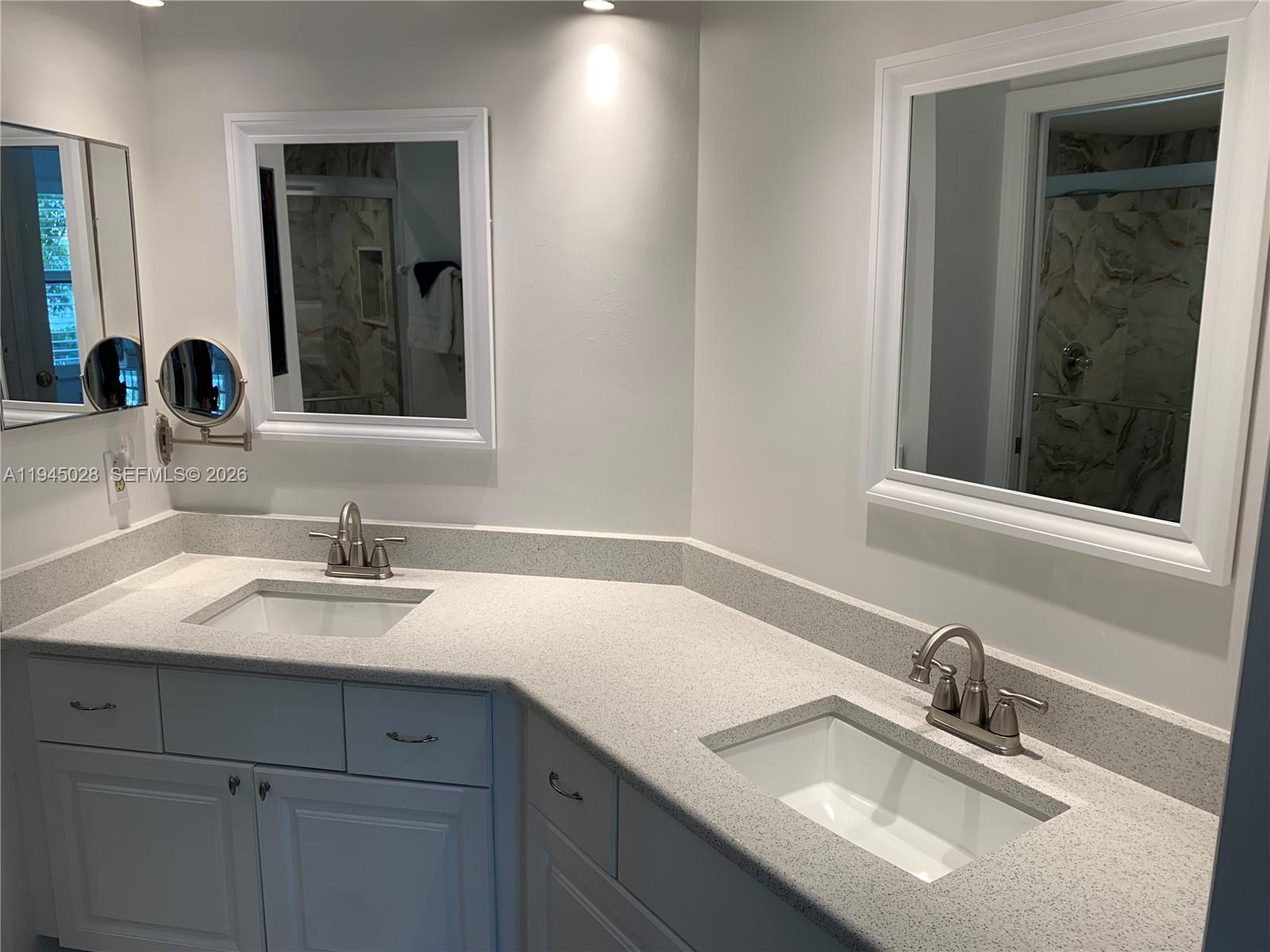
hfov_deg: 67.3
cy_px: 476
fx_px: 954
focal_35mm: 26
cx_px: 635
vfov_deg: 53.1
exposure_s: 1/120
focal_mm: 4.25
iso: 50
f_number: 1.8
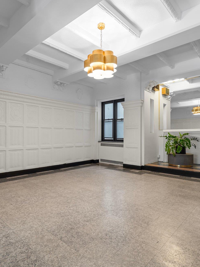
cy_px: 130
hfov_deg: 63.3
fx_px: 162
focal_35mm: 21
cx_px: 93
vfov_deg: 79.0
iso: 320
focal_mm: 14
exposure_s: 1.6
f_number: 10
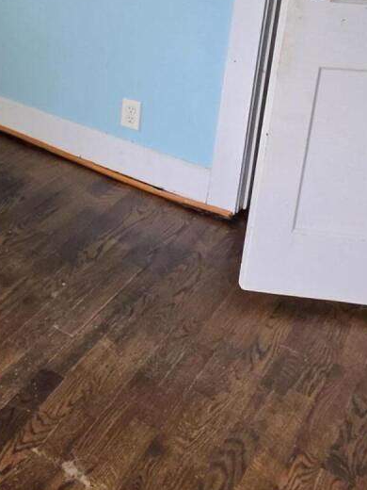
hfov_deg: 22.3
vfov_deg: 33.3
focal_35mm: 50
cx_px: -226
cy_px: -51
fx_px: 707
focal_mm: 2.2
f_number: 1.9
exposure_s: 1/120
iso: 64
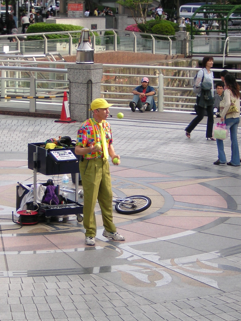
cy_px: 177
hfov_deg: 12.2
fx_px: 1123
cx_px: 120
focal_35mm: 121
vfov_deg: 16.3
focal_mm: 14.1
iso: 100
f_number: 4.7
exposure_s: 1/116
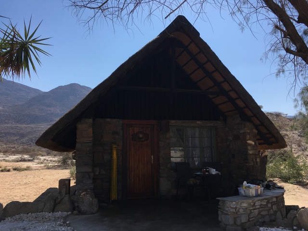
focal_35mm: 29
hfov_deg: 61.7
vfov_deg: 48.2
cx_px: 154
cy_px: 116
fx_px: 258
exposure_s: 1/2024
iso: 25
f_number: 2.2
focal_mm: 4.15
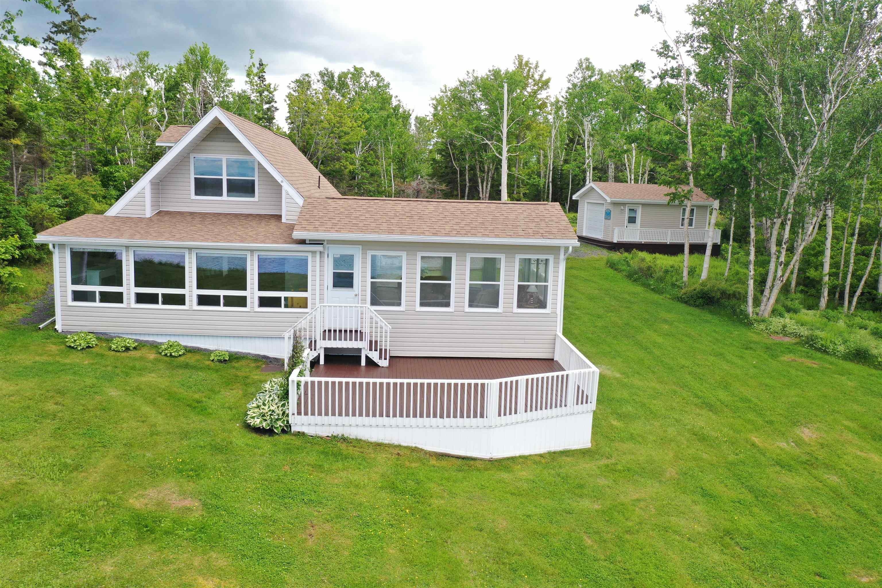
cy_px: 294
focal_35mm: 28
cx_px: 441
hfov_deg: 65.5
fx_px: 686
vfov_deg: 46.4
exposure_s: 1/240
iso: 100
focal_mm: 10.26
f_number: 4
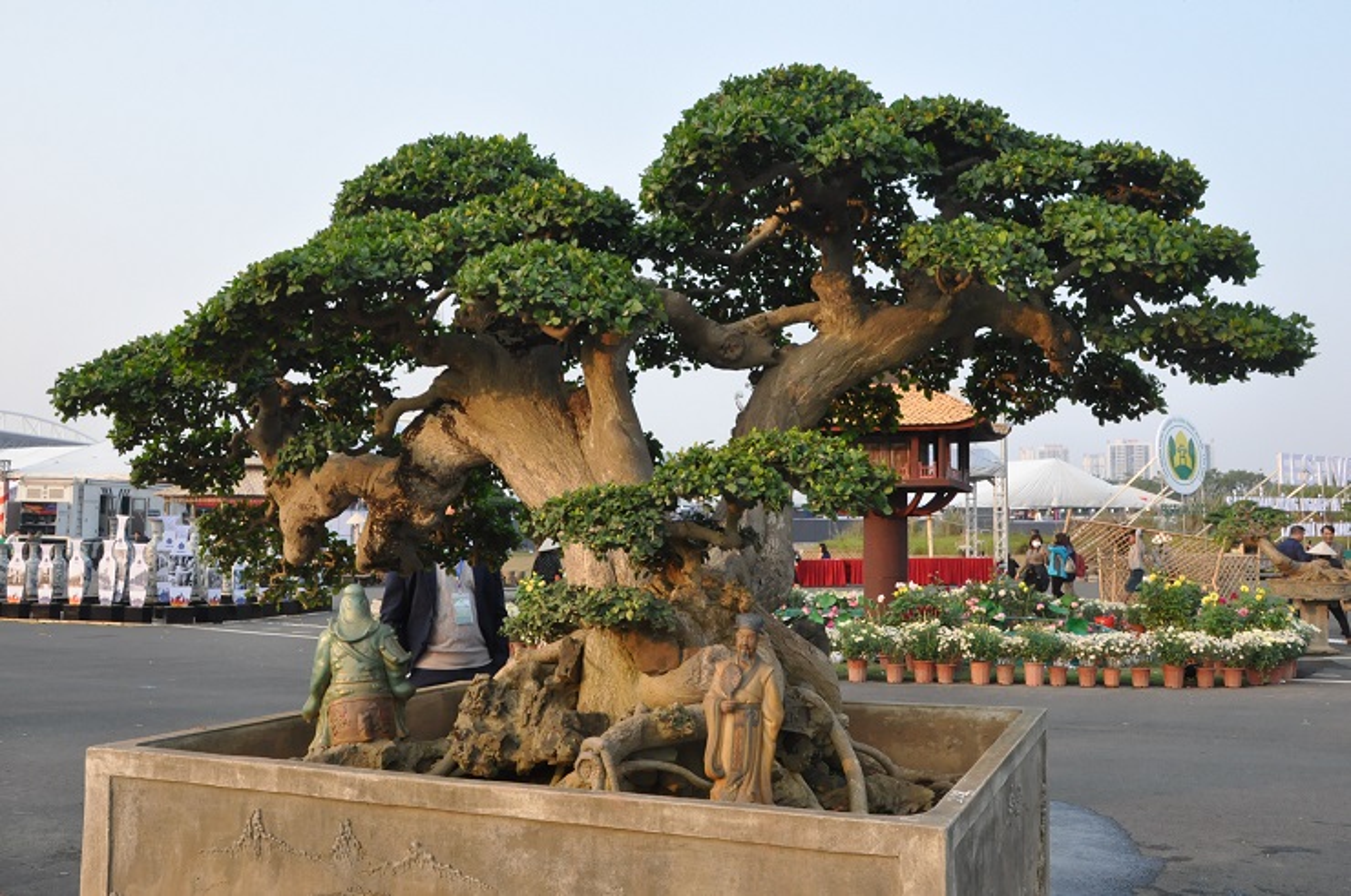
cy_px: 448
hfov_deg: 59.6
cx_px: 676
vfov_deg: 41.6
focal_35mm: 32
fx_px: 1180
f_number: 13
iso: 1000
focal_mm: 21
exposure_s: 1/160
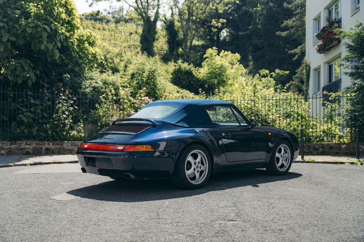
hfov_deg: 45.3
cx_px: 182
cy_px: 121
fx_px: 437
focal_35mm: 43
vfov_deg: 31.0
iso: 200
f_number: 2.8
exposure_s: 1/2500
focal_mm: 43.2
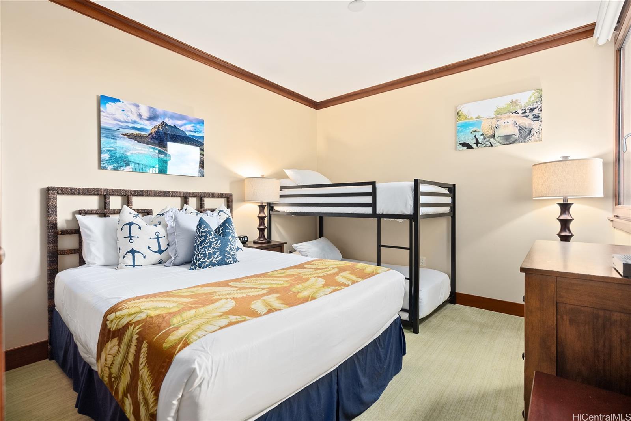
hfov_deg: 96.7
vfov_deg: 73.8
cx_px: 316
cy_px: 210
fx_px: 281
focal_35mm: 16
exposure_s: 1
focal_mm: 16
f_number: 5.6
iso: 200
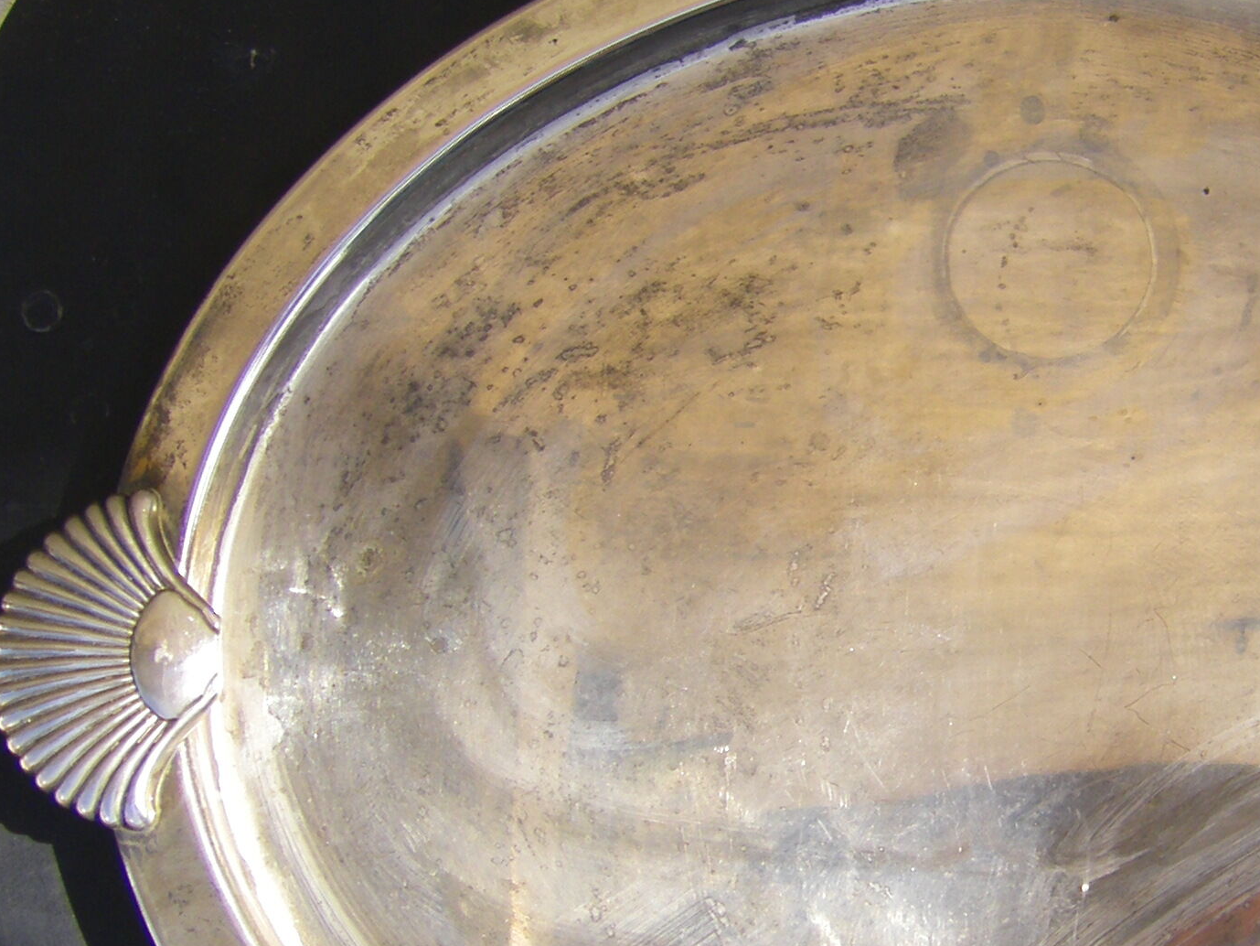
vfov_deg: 16.4
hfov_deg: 21.3
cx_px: 1123
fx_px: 3277
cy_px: 582
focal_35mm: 90
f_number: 3.5
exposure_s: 1/200
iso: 64
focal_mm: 6.3
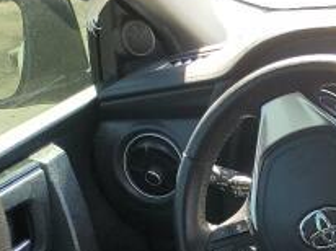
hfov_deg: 15.9
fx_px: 979
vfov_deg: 13.1
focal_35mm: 101
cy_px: 465
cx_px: 641
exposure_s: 1/156
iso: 50
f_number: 1.5
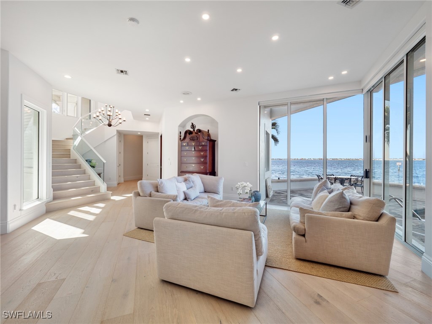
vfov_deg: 85.7
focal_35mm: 14
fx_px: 175
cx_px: 216
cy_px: 162
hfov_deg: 102.1
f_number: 7.1
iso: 200
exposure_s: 1/25
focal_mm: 7
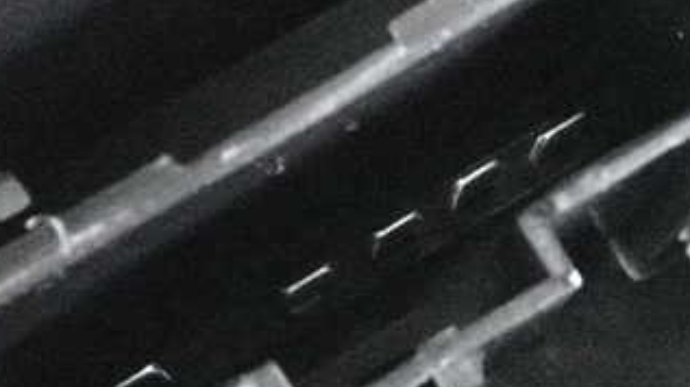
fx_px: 1884
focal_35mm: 103
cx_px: 346
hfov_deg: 20.8
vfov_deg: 11.7
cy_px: 246
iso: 12800
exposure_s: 1/50
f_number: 3.2
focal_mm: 9.01
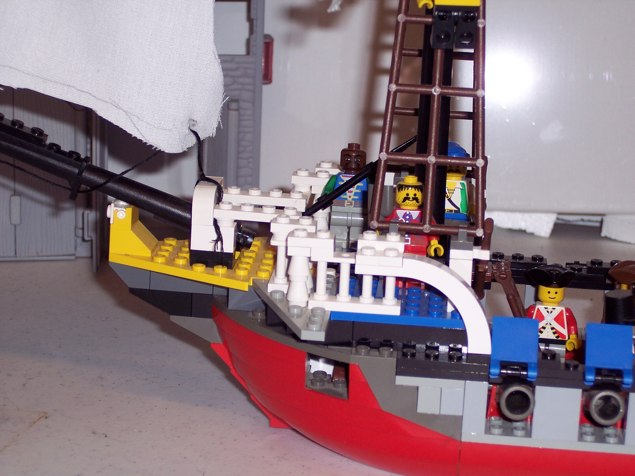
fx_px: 1908
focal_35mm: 104
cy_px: 238
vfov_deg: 14.2
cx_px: 318
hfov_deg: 18.9
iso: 100
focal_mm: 21.3
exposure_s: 1/125
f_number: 4.8
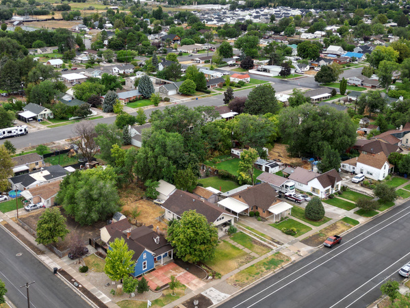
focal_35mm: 41
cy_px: 116
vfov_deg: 35.0
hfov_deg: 45.4
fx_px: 486
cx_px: 153
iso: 100
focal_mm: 6.72
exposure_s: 1/725
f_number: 1.7
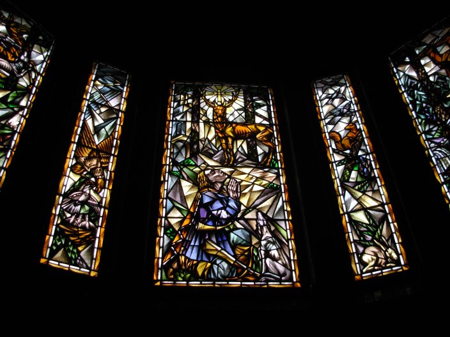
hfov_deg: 49.0
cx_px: 225
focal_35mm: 38
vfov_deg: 37.7
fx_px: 494
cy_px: 168
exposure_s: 1/176
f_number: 2.9
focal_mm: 6.3
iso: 50
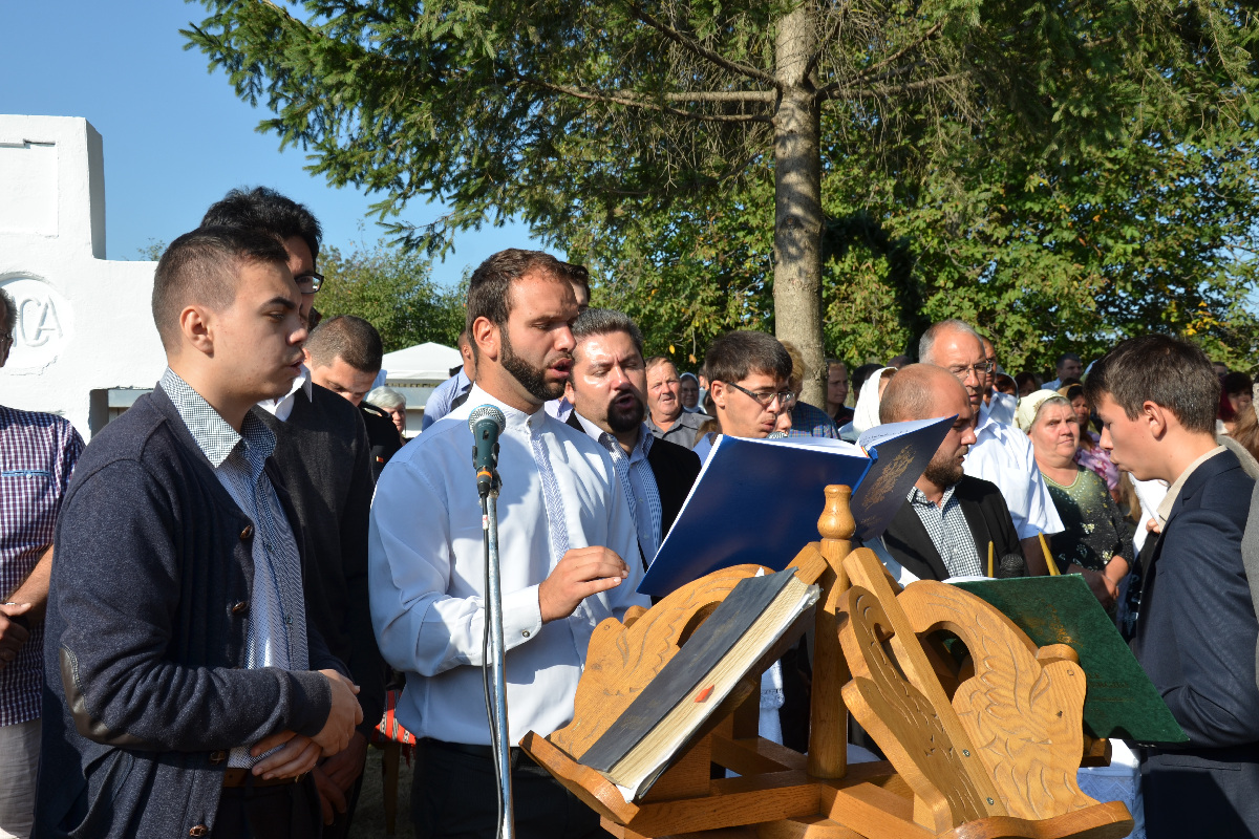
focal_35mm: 38
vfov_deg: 35.5
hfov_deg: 51.3
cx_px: 630
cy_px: 420
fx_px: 1311
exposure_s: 1/250
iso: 125
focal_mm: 25
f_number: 8
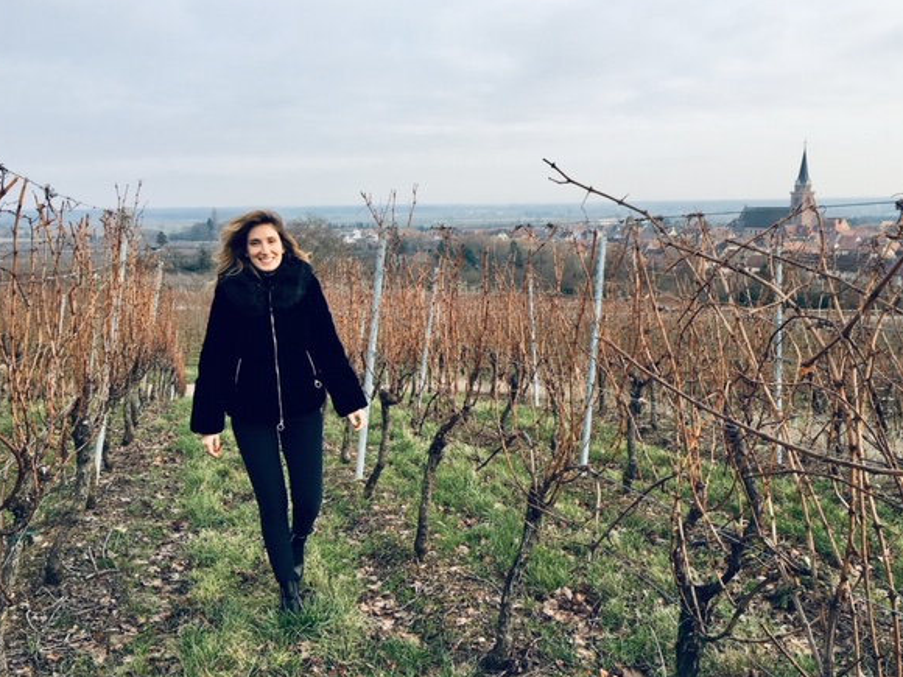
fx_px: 835
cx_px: 453
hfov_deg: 56.8
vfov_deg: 44.1
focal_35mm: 32
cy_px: 317
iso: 25
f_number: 2.2
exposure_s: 1/232
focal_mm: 4.15
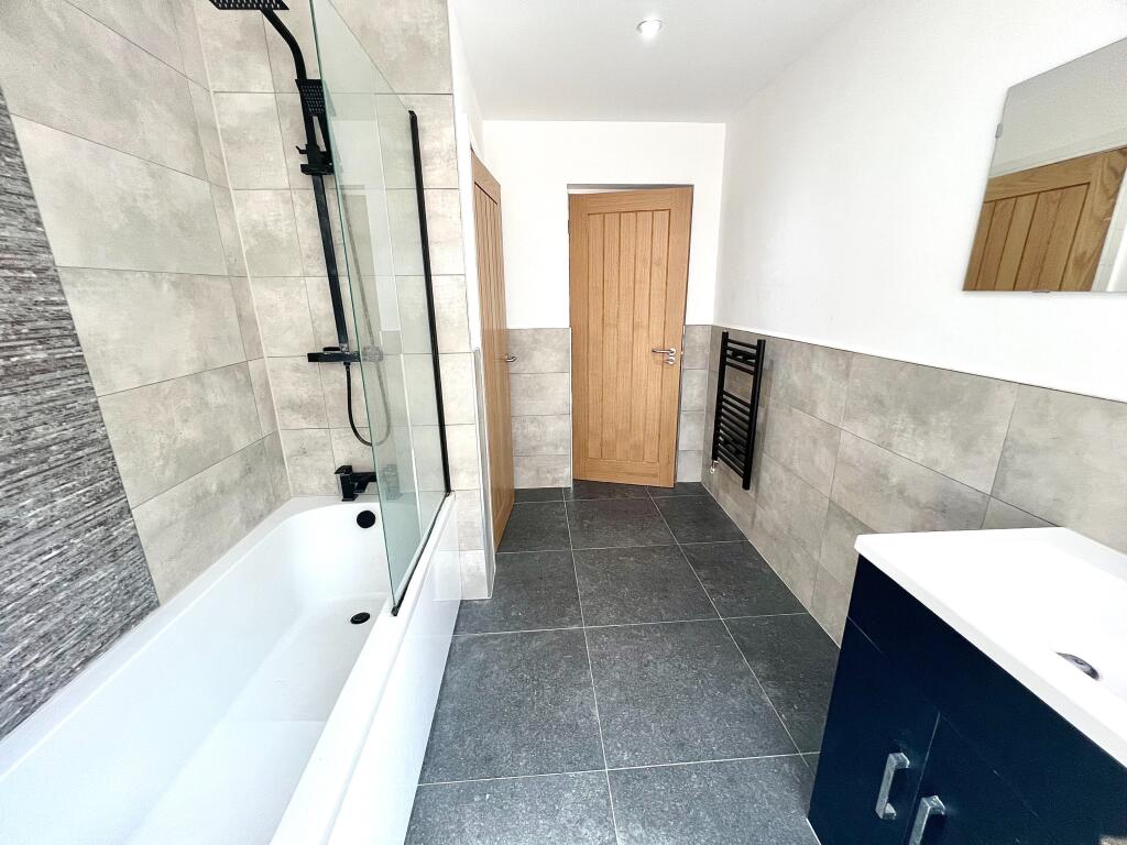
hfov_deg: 106.2
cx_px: 564
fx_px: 423
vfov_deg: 89.9
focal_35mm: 13
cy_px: 422
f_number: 1.8
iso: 160
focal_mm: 1.57
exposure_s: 1/99
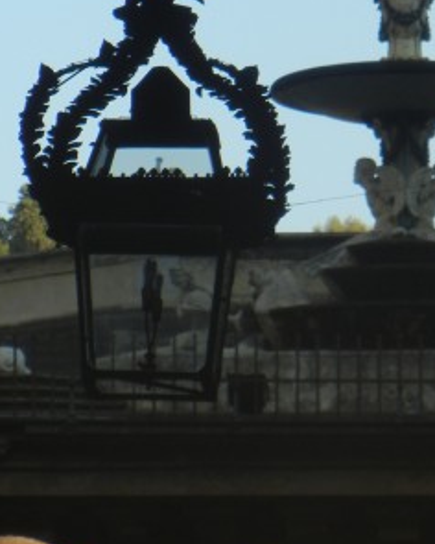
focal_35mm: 442
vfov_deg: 4.4
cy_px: 122
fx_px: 7113
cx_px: 367
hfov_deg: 3.5
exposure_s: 1/380
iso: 160
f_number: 4.6
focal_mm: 31.4
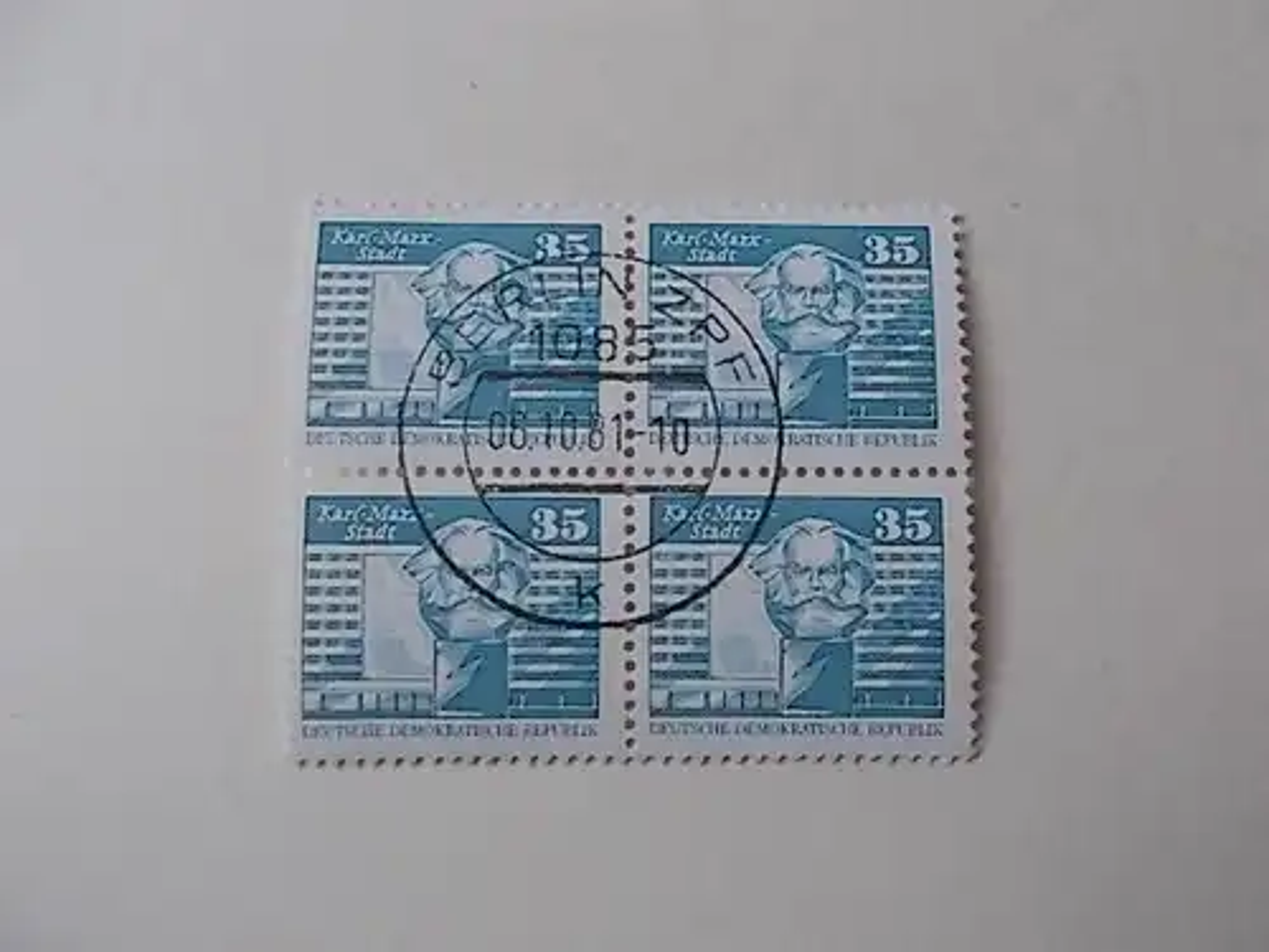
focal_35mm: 26
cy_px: 476
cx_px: 634
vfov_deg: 53.1
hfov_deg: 67.3
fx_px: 953
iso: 80
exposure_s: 1/25
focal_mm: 4.6
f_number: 3.2
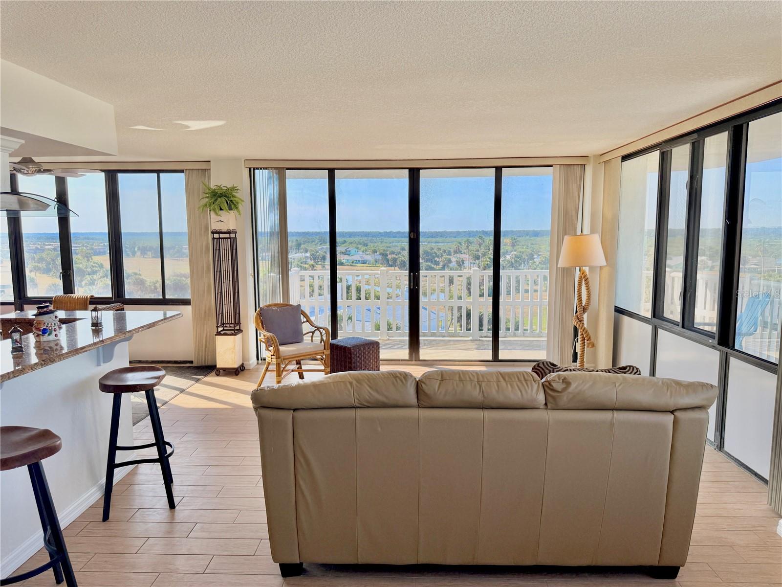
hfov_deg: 71.6
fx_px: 542
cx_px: 391
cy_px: 294
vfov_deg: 56.8
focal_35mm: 24
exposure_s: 1/551
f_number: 1.78
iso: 100
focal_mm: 6.76
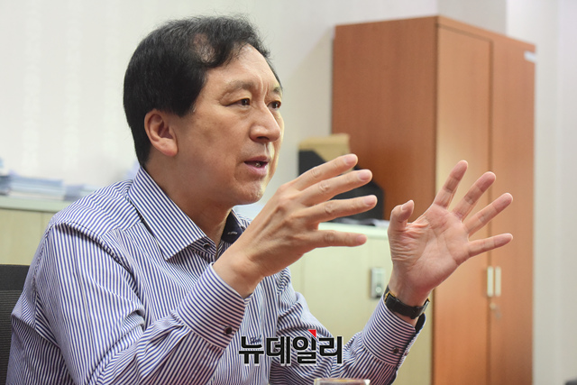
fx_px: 1603
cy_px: 192
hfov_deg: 20.4
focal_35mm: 100
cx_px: 288
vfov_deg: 13.7
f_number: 8
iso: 5000
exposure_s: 1/250
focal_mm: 100
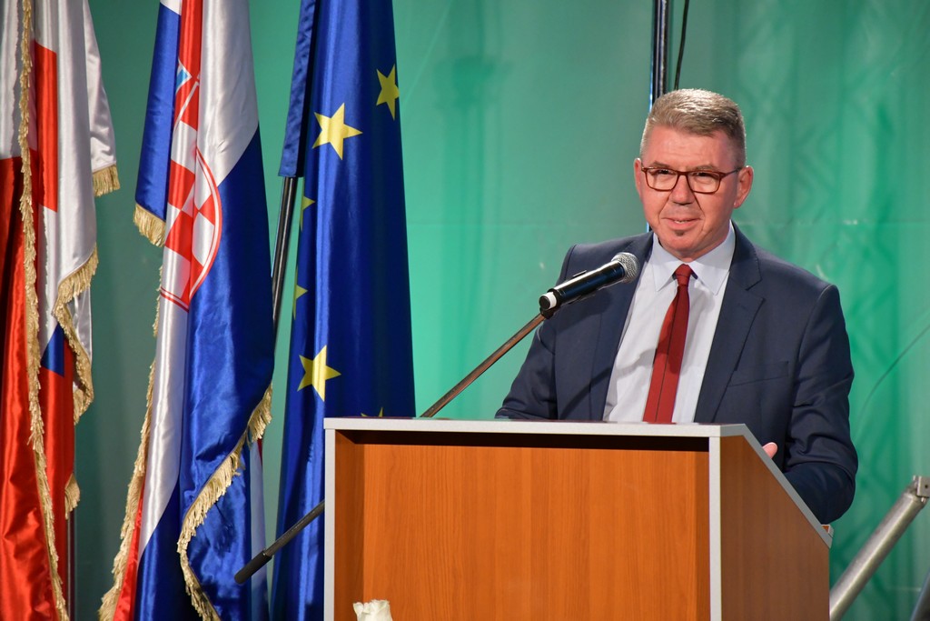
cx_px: 465
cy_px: 310
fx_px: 5425
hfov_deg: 9.8
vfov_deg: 6.5
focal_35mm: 210
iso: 4000
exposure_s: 1/250
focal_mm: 140
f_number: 5.6
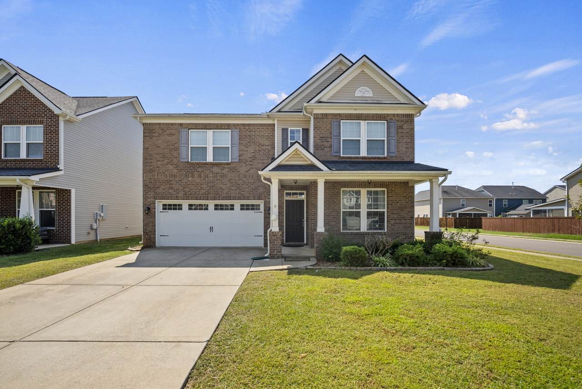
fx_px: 226
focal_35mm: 14
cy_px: 194
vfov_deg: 81.3
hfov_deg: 104.2
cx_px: 291
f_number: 2.8
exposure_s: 1/2000
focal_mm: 14
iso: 640
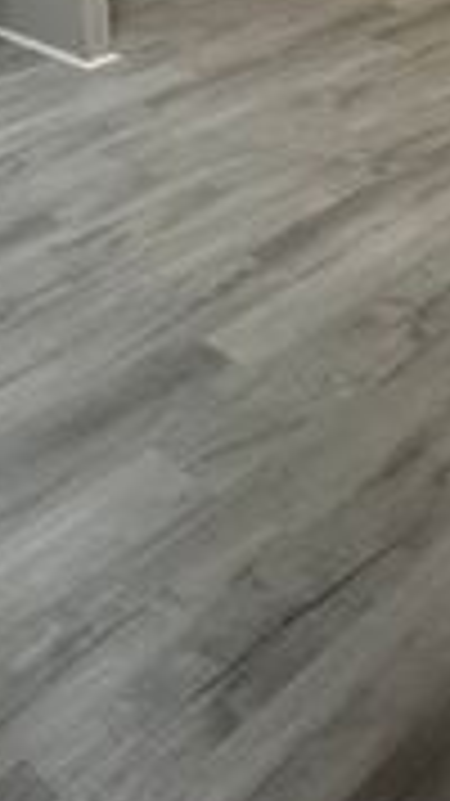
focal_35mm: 60
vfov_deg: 28.3
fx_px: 1274
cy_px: -254
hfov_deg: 20.0
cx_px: 243
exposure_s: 1/60
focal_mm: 2.22
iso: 320
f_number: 2.2
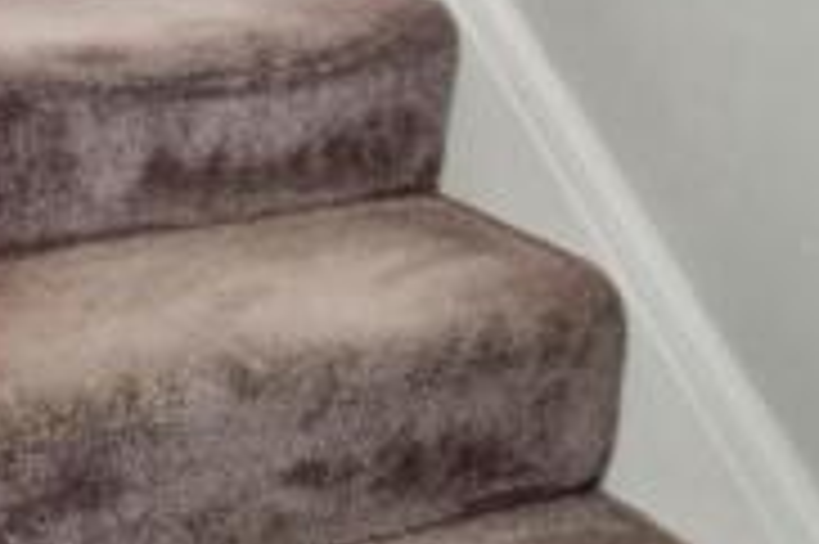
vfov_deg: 20.7
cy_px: -303
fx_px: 1227
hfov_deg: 29.6
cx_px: -245
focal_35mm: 54
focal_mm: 10
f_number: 8
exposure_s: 1/40
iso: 640
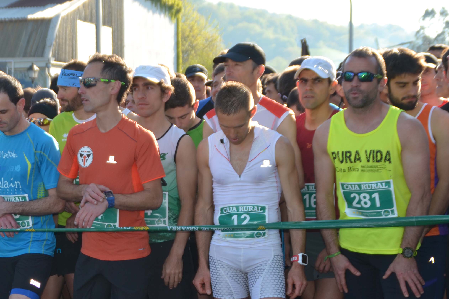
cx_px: 48
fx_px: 1196
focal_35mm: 96
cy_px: 163
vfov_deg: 14.3
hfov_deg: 20.8
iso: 100
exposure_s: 1/200
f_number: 4.5
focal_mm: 35
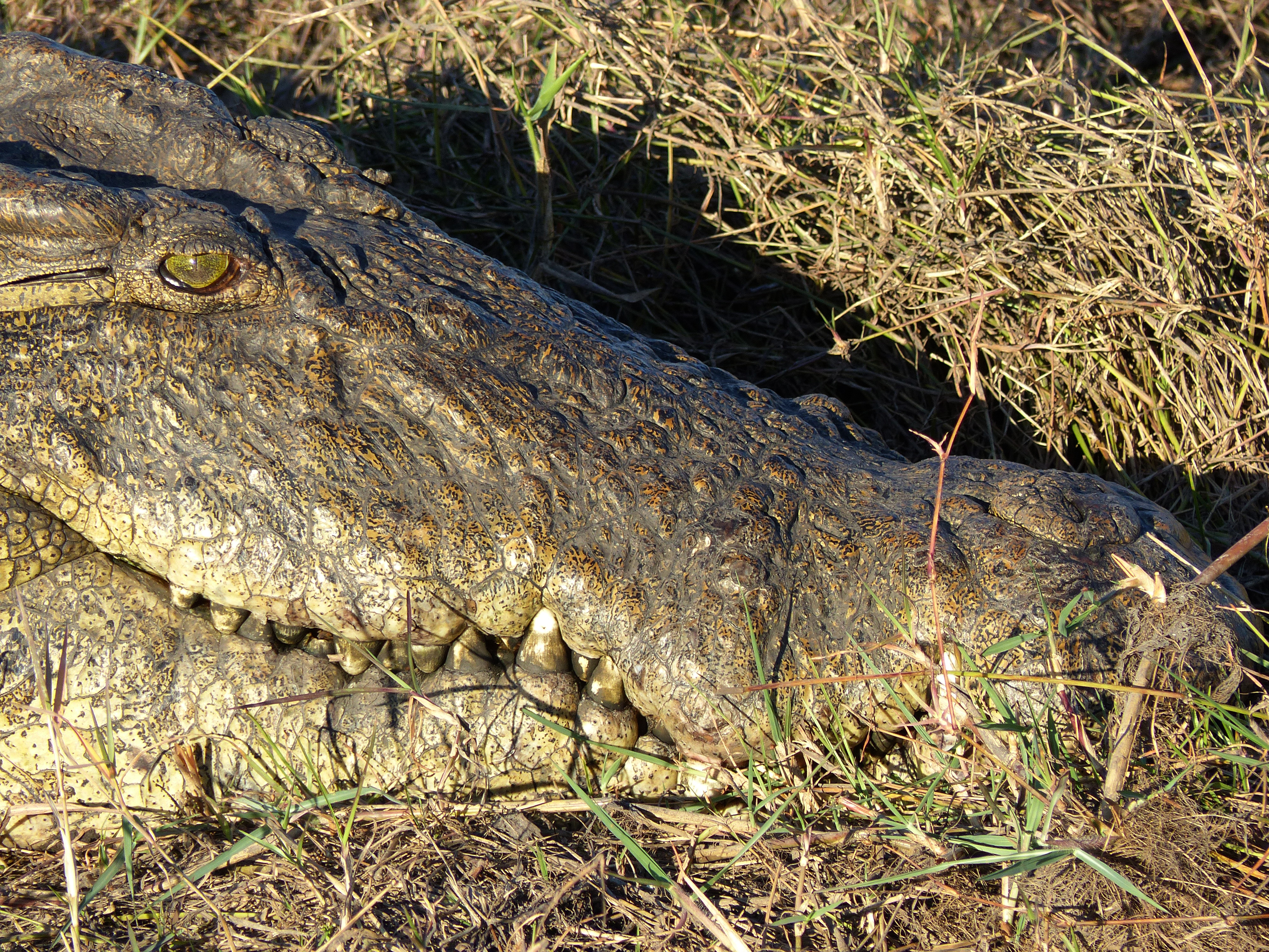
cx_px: 634
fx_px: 21996
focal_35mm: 600
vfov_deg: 2.5
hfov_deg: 3.3
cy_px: 476
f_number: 4
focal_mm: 108
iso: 100
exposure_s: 1/320
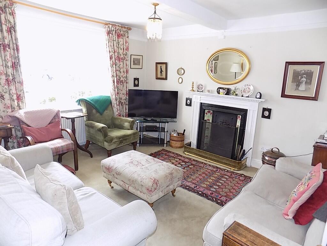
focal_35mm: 23
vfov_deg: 58.9
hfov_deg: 73.9
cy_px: 123
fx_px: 217
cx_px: 164
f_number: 3.1
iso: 180
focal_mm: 4
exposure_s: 1/30
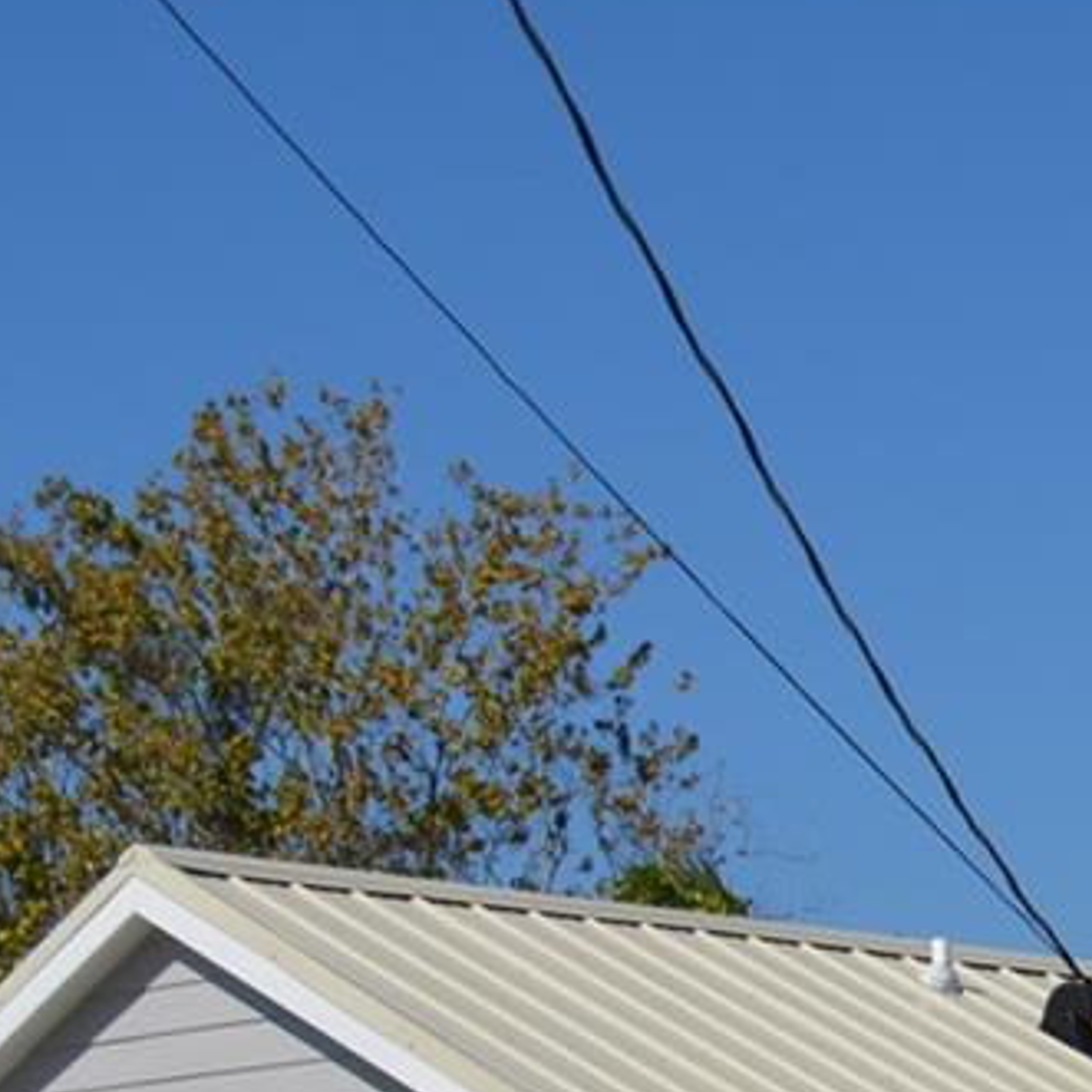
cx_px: 2547
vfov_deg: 11.3
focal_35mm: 148
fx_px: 5282
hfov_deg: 10.3
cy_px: 1712
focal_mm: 24
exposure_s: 1/320
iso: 100
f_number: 9
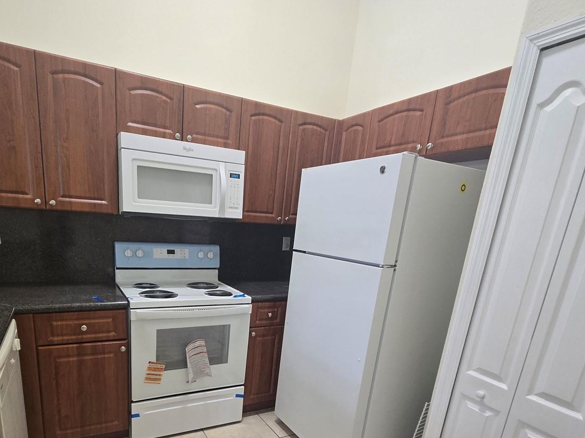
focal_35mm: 19
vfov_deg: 65.5
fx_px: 321
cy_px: 315
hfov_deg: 83.6
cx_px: 233
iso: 500
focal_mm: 2.2
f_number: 2.2
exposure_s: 1/60
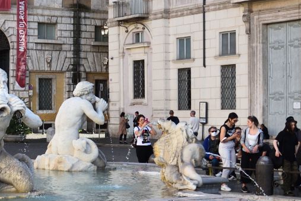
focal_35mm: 97
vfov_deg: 14.1
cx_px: -38
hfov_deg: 20.0
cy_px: 139
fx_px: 811
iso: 640
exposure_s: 1/1250
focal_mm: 24
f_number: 4
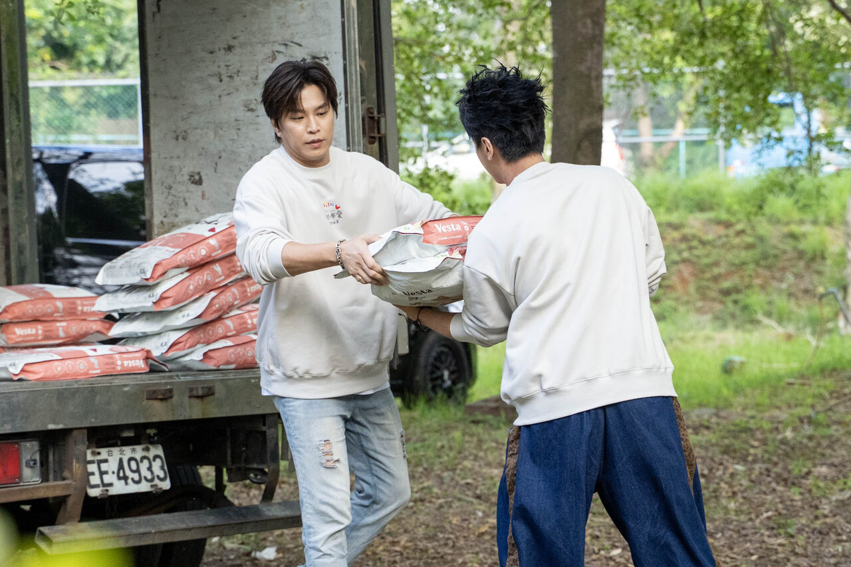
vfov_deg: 12.2
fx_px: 2647
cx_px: 426
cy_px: 284
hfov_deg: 18.3
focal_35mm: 112
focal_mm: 75
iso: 5000
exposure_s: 1/2500
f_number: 4.5
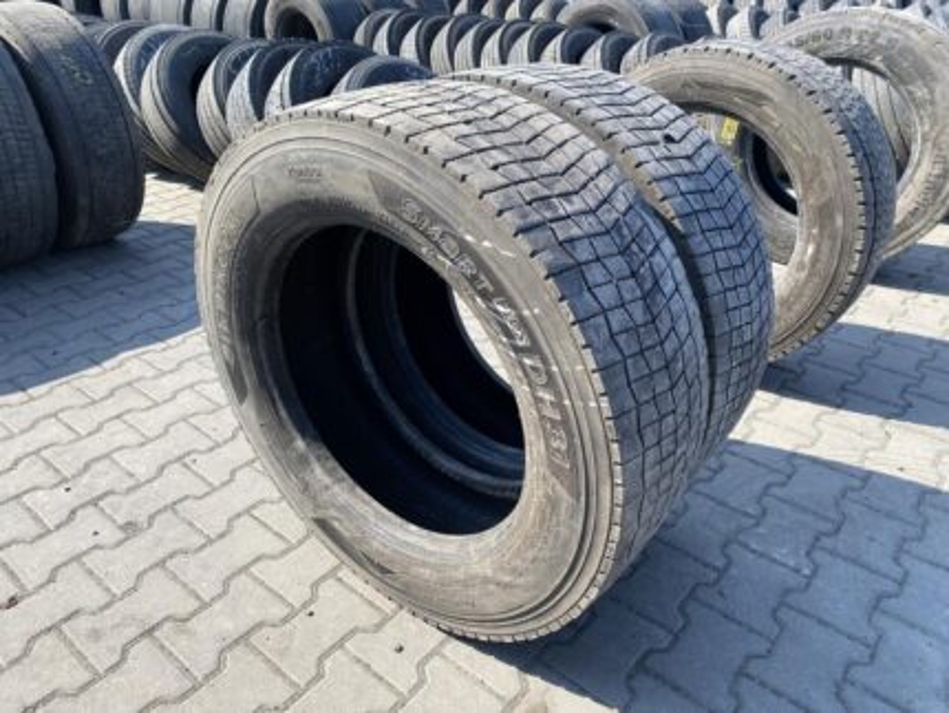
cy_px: 356
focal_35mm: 26
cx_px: 474
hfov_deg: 67.3
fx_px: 713
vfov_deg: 53.1
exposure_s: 1/833
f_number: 1.8
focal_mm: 4.25
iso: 32
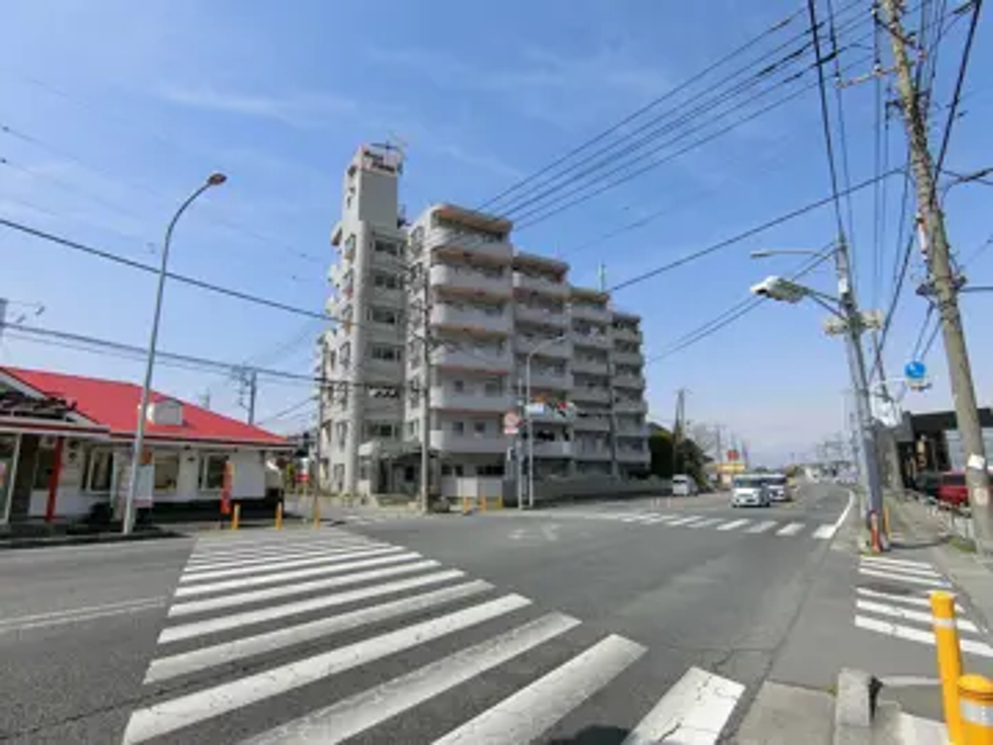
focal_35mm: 19
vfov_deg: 68.7
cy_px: 372
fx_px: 545
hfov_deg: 84.7
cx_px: 496
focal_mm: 4.06
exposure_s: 1/320
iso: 80
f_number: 6.9
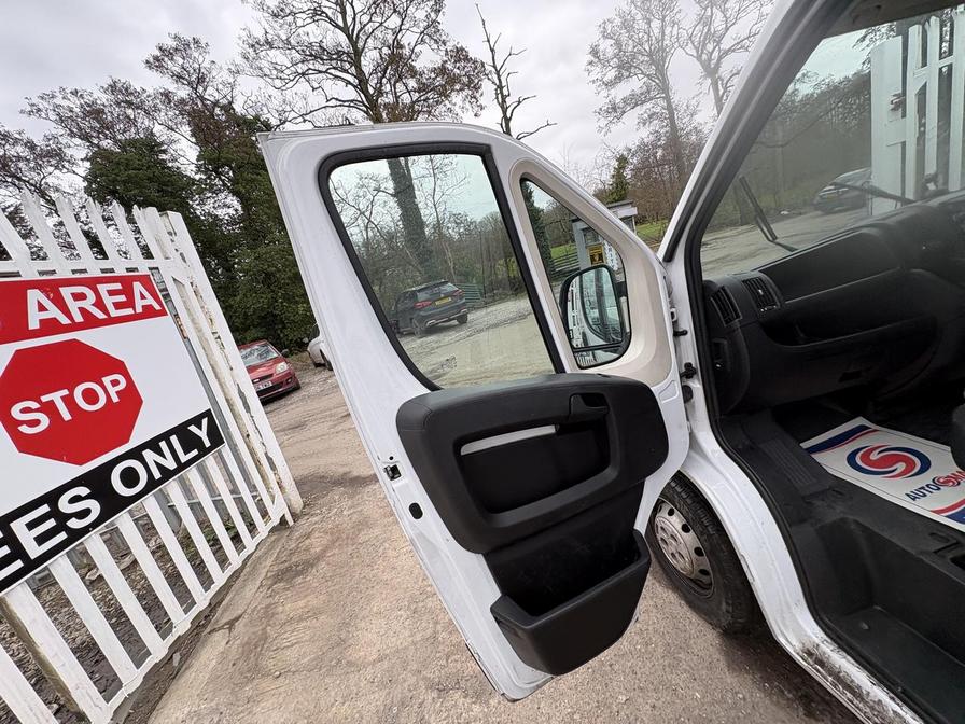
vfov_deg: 85.7
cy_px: 362
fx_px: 390
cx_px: 482
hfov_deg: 102.1
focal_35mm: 14
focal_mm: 2.22
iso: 50
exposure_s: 1/216
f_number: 2.2
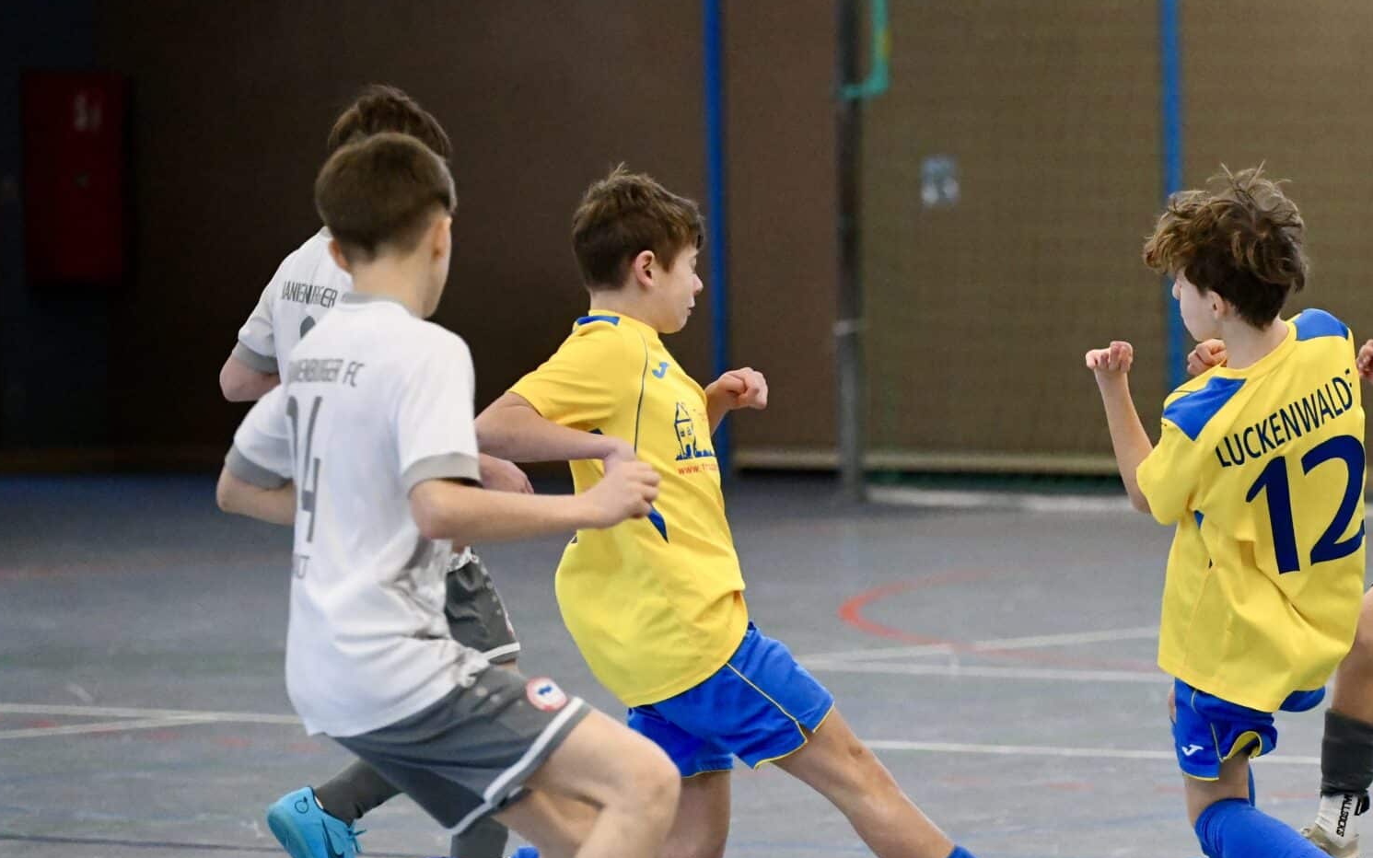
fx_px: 6810
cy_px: 591
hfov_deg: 11.5
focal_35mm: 182
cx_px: 858
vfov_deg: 7.2
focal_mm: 130
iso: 8000
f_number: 2.8
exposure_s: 1/1600
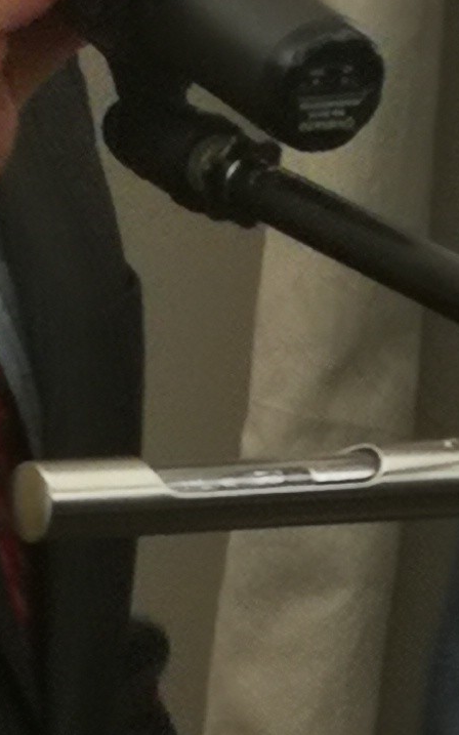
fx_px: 6106
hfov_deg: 4.3
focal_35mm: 305
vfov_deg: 6.9
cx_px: 449
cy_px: 688
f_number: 2.2
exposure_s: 1/50
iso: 200
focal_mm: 3.95
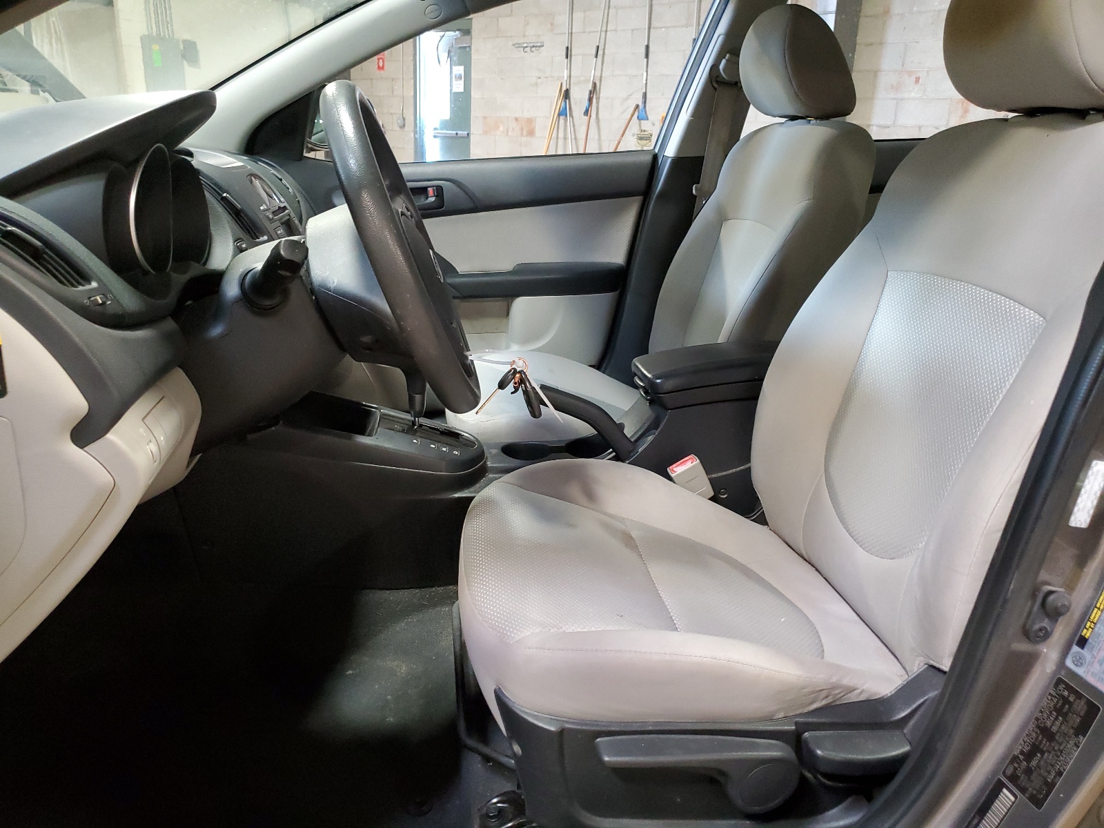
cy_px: 414
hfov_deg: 67.3
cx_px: 552
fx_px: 829
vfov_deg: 53.1
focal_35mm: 26
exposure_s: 1/60.2
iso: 364
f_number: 1.5
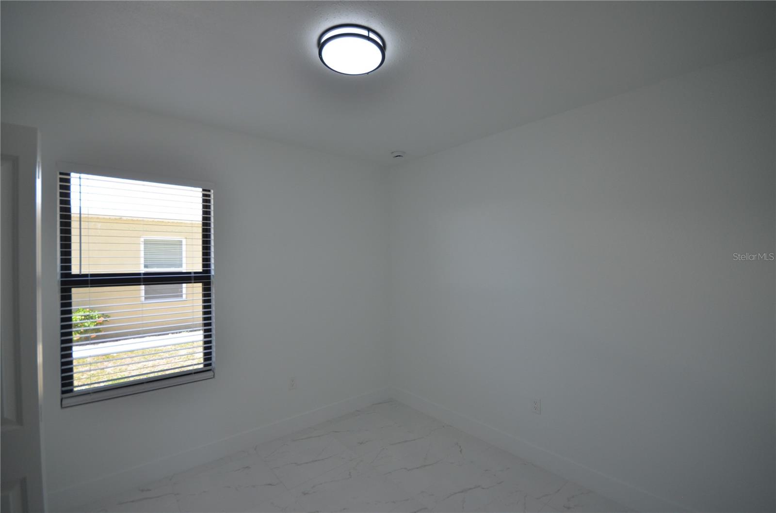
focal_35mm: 15
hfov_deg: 100.5
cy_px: 256
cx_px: 388
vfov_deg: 77.0
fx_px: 323
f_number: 5.6
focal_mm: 10
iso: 400
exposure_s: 1/125
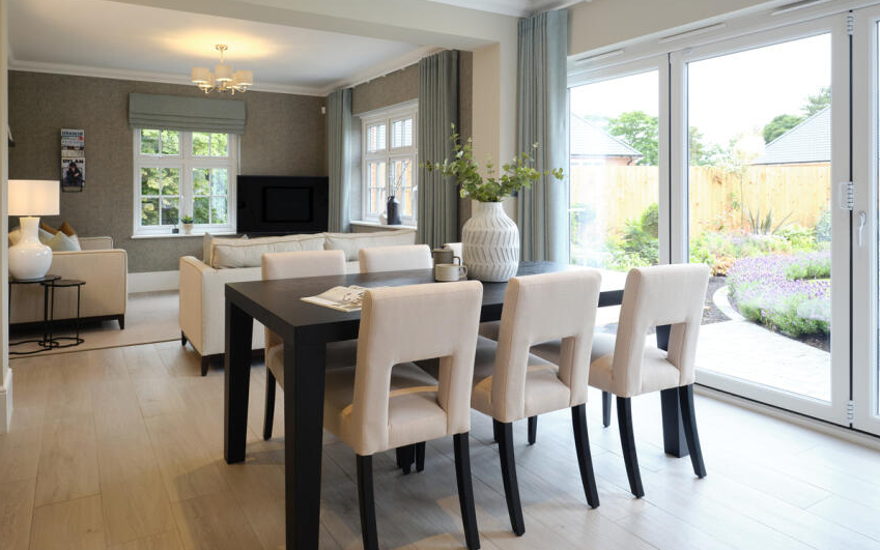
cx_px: 376
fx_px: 552
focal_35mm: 23
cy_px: 193
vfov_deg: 52.2
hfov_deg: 76.7
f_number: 10
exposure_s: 1/6
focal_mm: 23
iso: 200
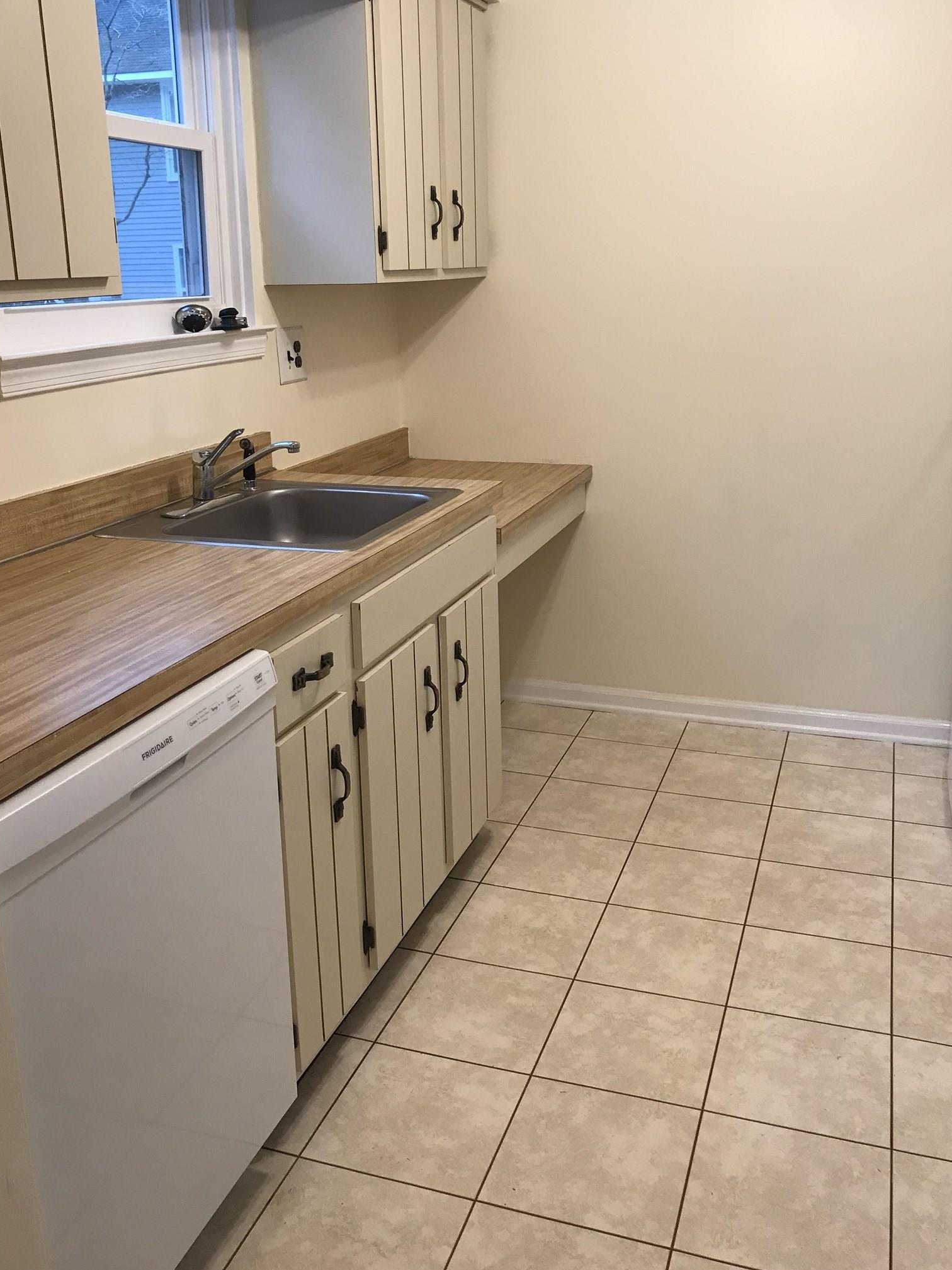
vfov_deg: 56.7
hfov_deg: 44.2
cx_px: 489
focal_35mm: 32
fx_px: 1173
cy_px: 574
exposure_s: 1/40
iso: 25
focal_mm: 3.99
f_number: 1.8
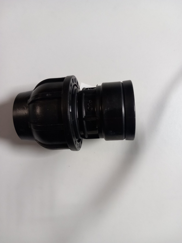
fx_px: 189
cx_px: 91
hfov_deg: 51.4
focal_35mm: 27
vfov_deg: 65.3
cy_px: 122
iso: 250
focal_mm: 4
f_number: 1.8
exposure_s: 1/25
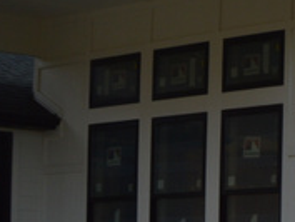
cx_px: 802
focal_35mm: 150
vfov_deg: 9.8
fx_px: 1279
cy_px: 243
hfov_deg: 10.5
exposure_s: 1/320
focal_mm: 18
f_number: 9
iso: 100
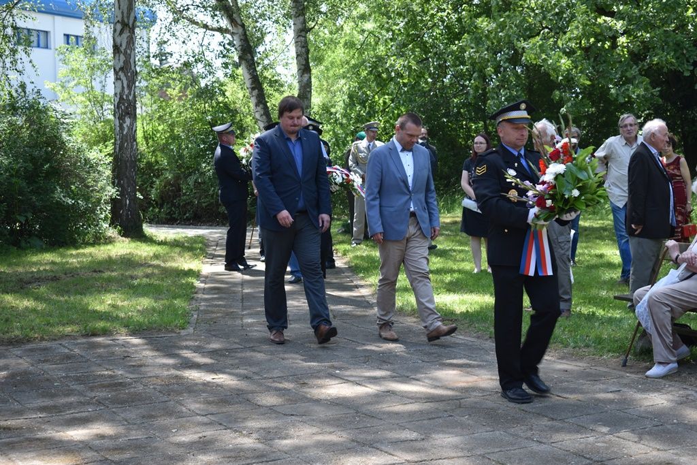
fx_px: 1220
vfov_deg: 21.6
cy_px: 232
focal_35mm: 63
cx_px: 348
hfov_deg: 31.9
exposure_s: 1/80
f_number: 5
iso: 100
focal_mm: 42
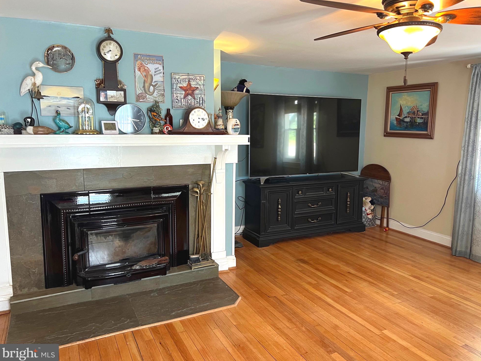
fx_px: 375
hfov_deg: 65.3
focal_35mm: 27
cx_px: 248
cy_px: 176
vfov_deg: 51.4
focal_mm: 5.7
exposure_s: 1/60
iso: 200
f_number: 1.5
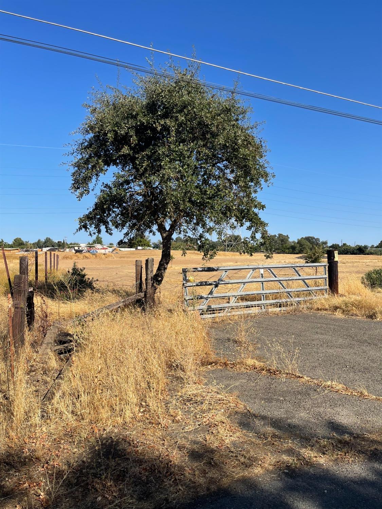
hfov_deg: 53.1
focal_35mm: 26
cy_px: 254
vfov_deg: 67.3
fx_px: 383
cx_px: 191
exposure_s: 1/3344
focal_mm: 5.1
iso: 32
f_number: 1.6
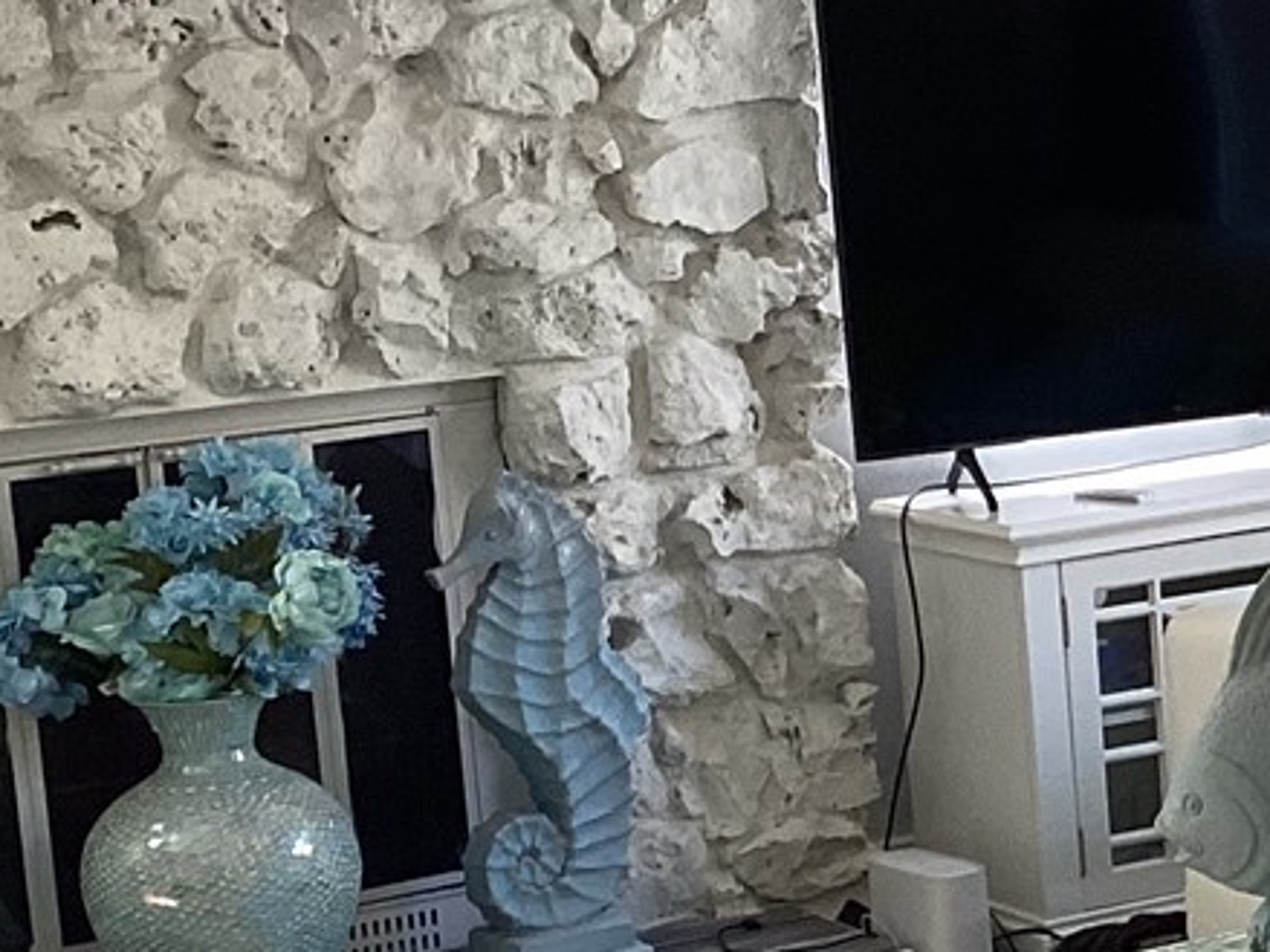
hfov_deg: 16.8
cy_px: 706
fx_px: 4145
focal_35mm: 113
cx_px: 1455
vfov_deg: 13.1
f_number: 2.4
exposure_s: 1/60
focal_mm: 3.3
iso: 100
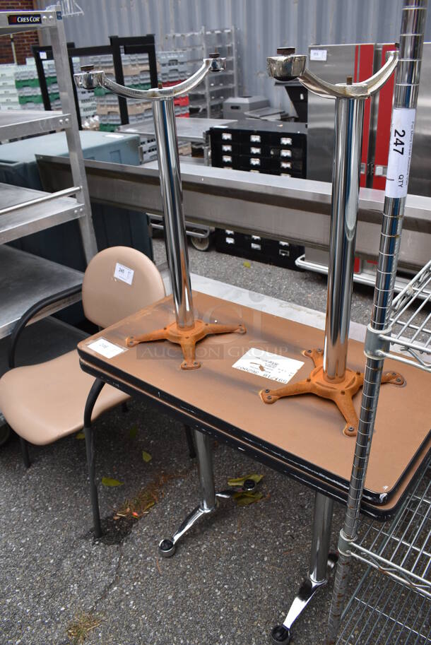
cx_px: 216
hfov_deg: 48.0
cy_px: 322
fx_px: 484
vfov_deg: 67.3
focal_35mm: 27
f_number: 7.1
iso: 200
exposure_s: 1/250
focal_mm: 18
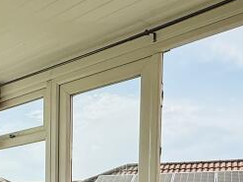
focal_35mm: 58
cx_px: 56
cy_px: 253
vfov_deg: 22.0
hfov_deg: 32.5
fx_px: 407
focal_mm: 2.22
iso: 64
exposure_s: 1/1795
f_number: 2.2
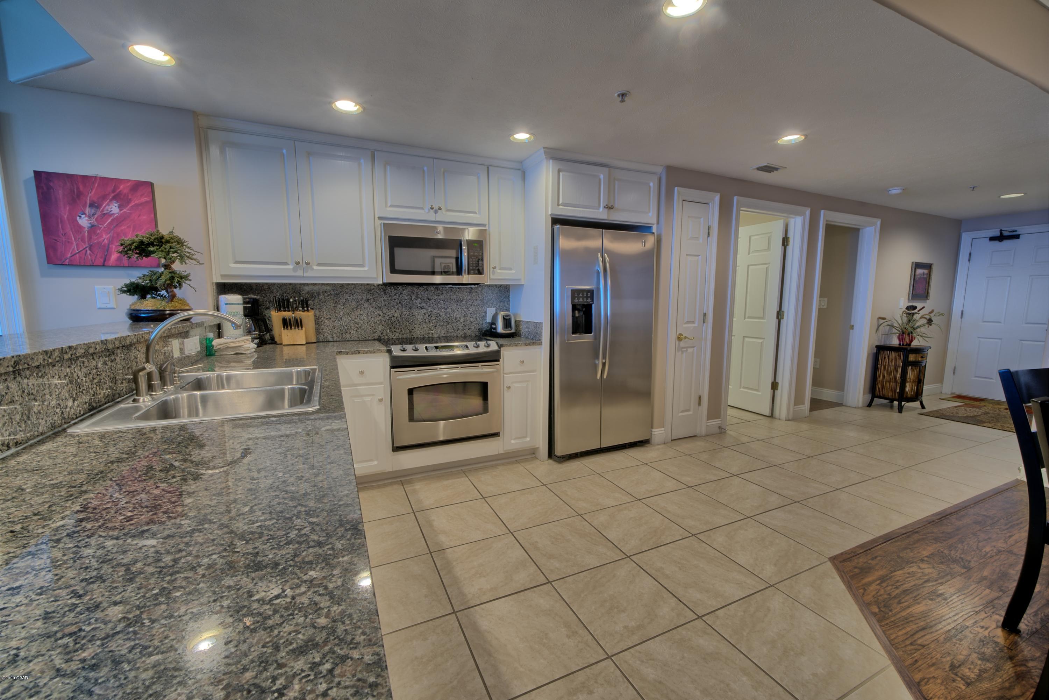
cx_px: 524
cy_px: 350
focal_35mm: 14
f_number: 19
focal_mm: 14
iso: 200
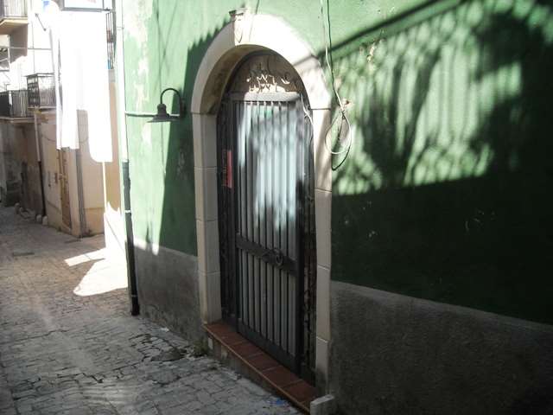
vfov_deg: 40.7
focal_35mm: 35
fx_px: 559
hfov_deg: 52.6
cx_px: 276
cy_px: 208
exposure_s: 1/419
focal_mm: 5.7
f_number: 2.8
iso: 64
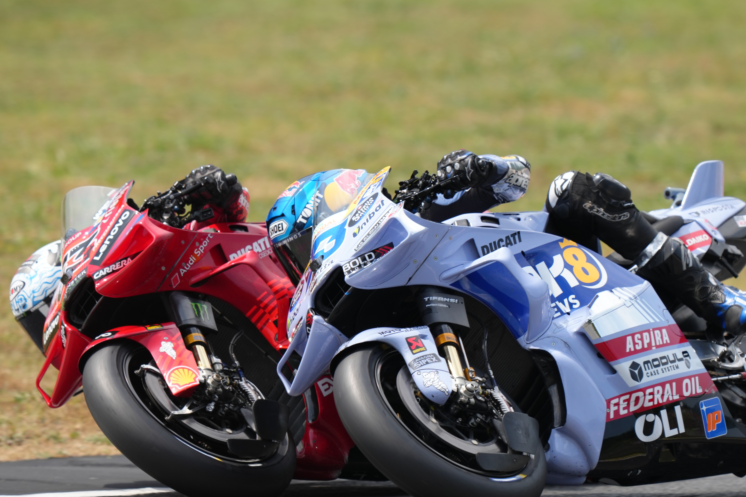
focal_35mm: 677
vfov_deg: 2.0
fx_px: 14028
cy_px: 249
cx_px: 414
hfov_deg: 3.0
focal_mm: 400
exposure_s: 1/1600
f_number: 4
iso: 250
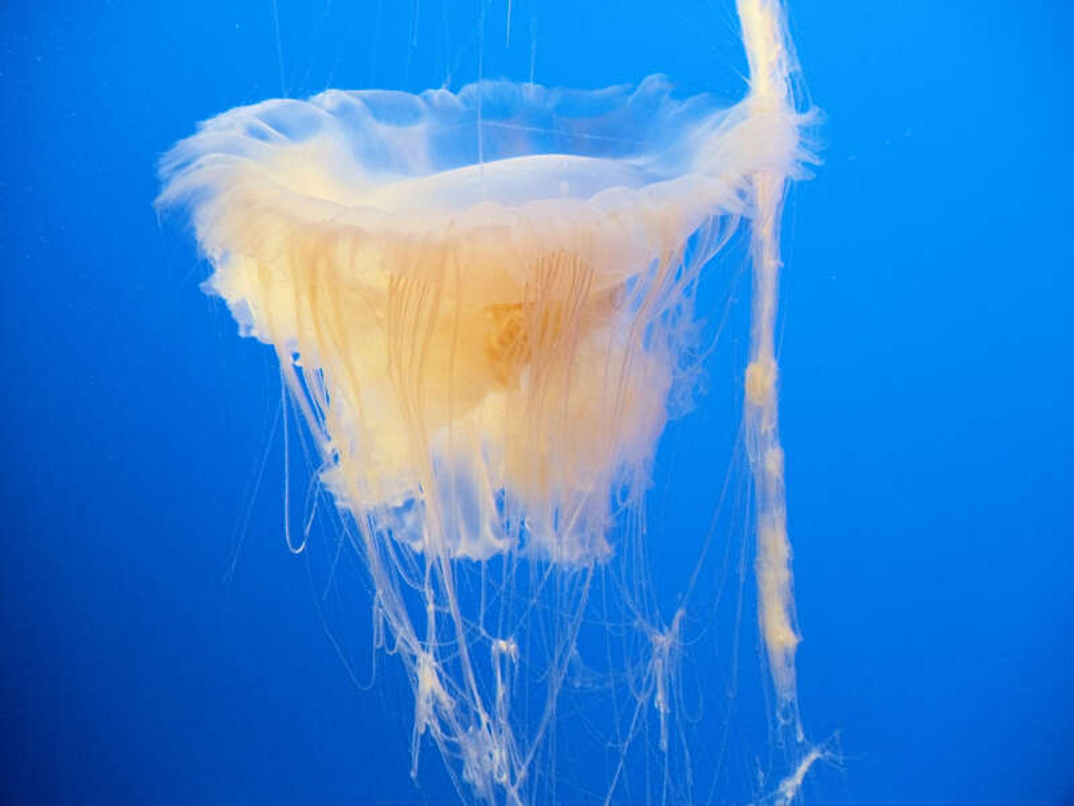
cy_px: 403
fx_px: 1365
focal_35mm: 44
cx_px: 537
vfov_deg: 32.9
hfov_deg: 42.9
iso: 400
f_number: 3.5
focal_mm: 6
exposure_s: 1/25
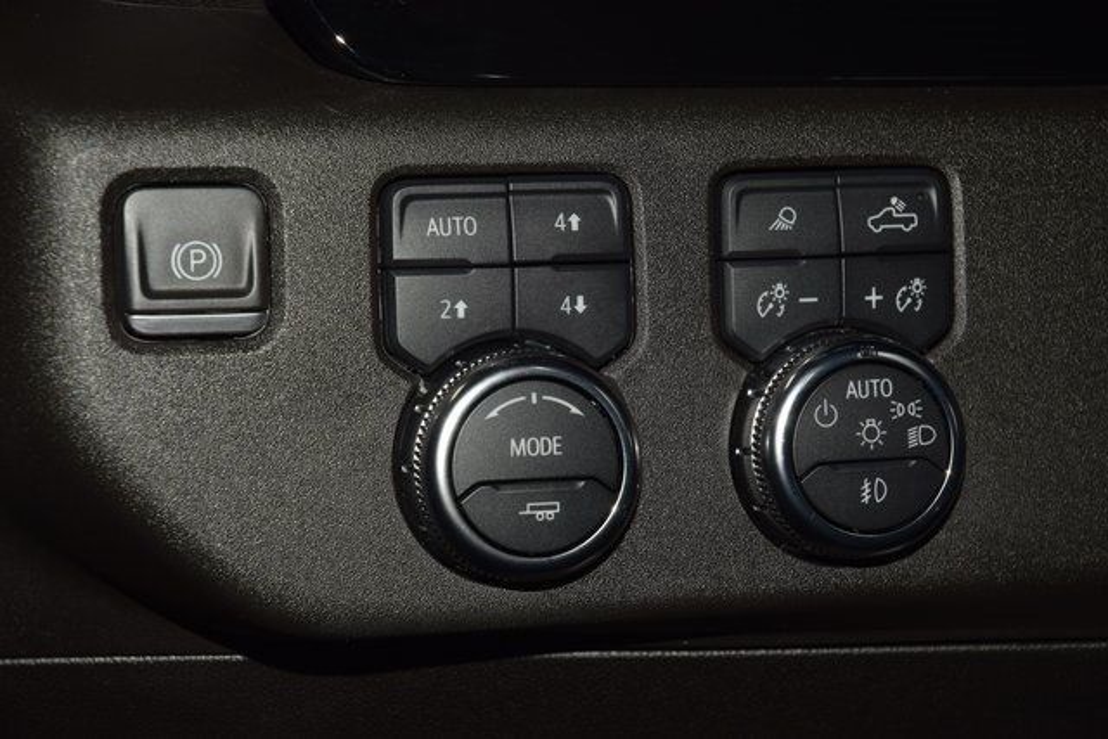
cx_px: 554
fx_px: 3232
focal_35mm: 105
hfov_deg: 19.5
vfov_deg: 13.0
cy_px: 370
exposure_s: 1/125
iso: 100
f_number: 8
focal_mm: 70
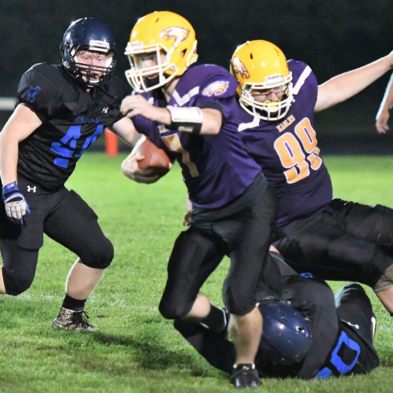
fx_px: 3579
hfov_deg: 6.3
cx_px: 202
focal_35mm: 279
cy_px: 196
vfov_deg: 6.3
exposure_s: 1/800
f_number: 2.8
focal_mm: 145
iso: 18000
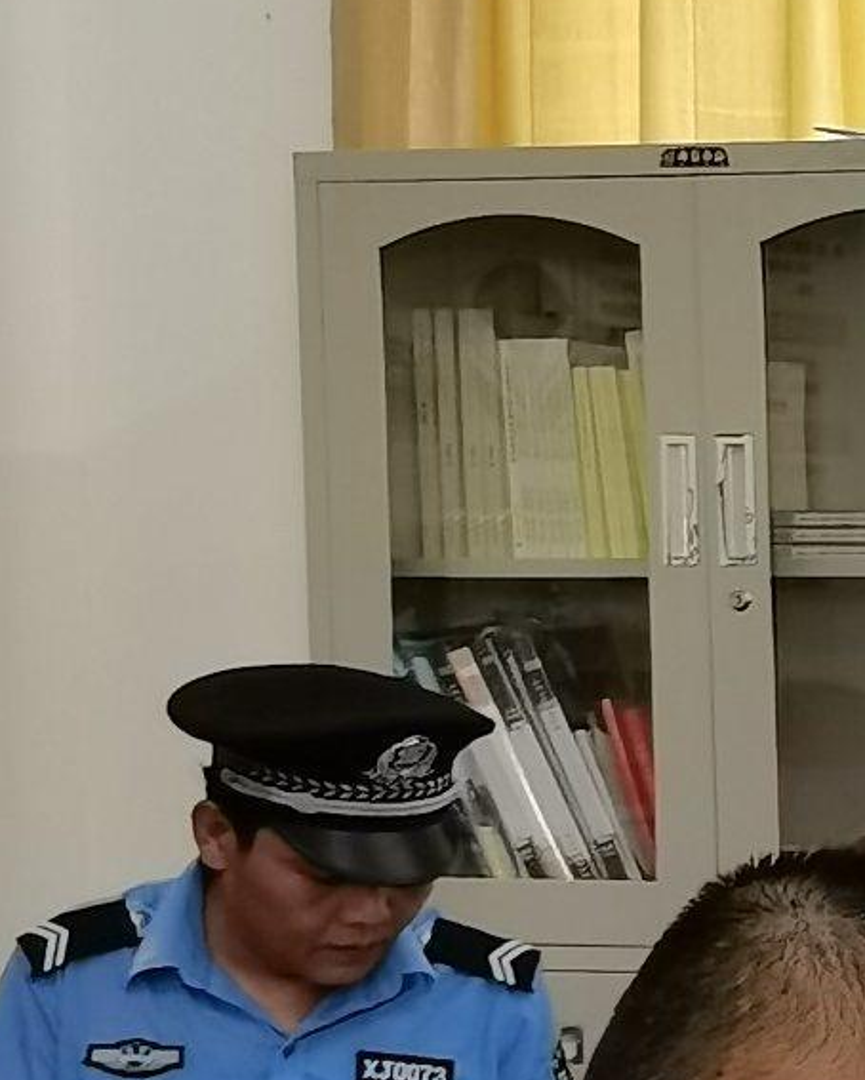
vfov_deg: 12.3
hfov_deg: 8.5
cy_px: 872
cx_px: 2495
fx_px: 4989
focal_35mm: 156
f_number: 1.8
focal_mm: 5.58
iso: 320
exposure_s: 1/33.3
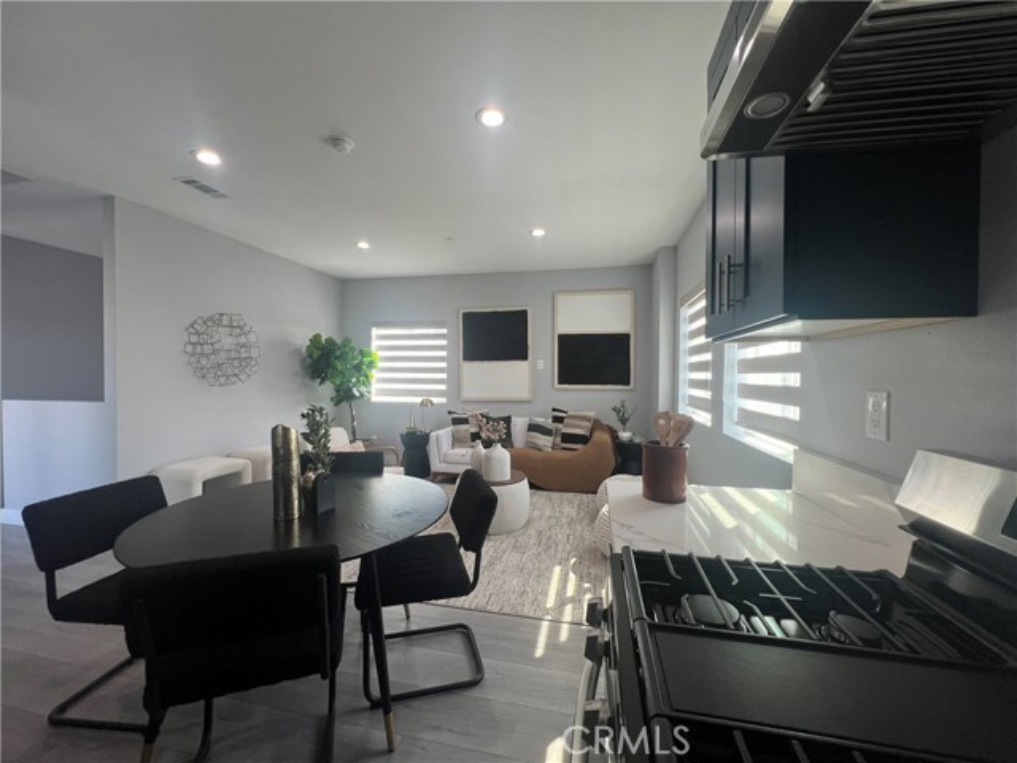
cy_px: 382
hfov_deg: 106.2
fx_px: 382
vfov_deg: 89.9
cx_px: 508
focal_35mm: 13
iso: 80
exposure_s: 1/120
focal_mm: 1.57
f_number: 1.8
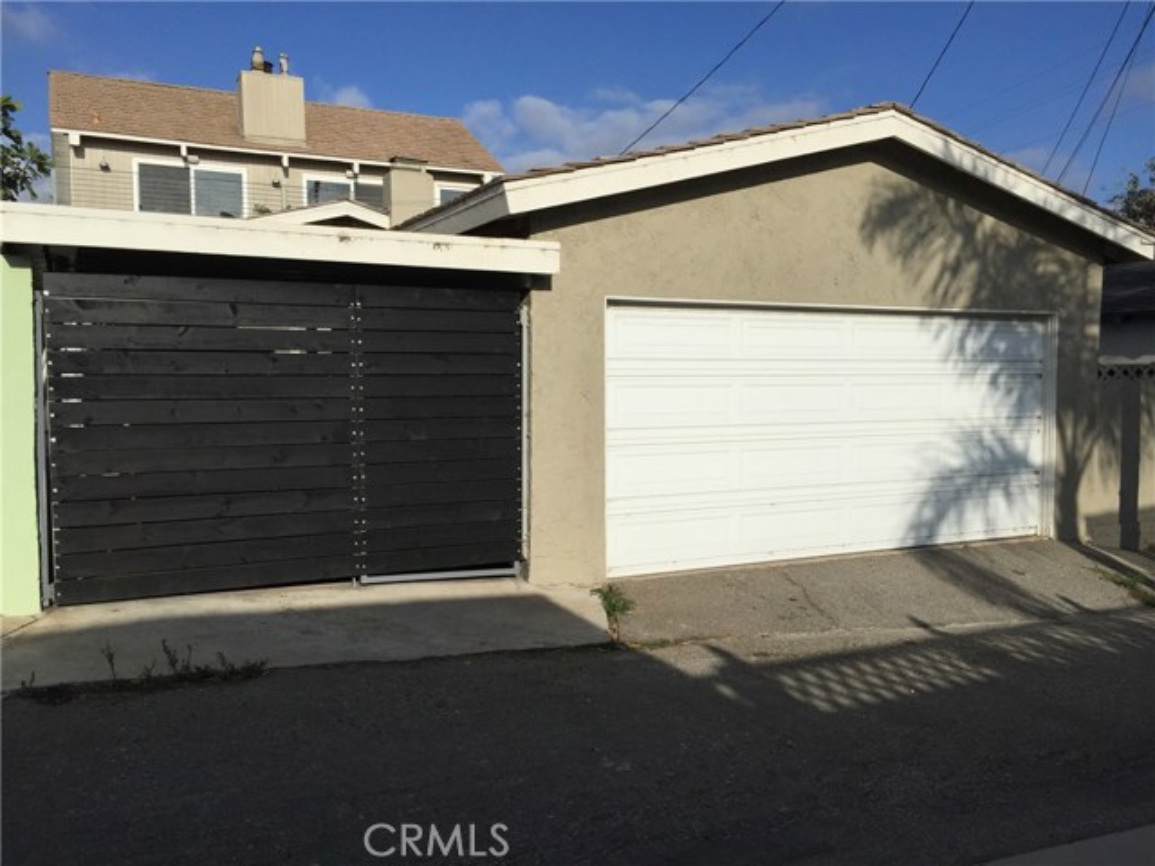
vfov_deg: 48.2
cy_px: 433
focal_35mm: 29
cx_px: 578
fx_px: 968
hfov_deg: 61.7
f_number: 2.2
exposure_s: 1/4950
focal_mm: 4.15
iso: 32
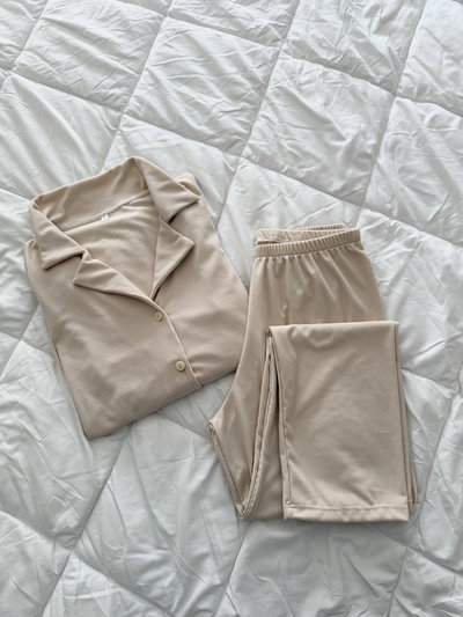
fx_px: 428
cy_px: 308
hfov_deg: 56.8
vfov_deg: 71.6
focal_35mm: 24
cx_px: 232
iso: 125
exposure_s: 1/121
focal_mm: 6.76
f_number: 1.78
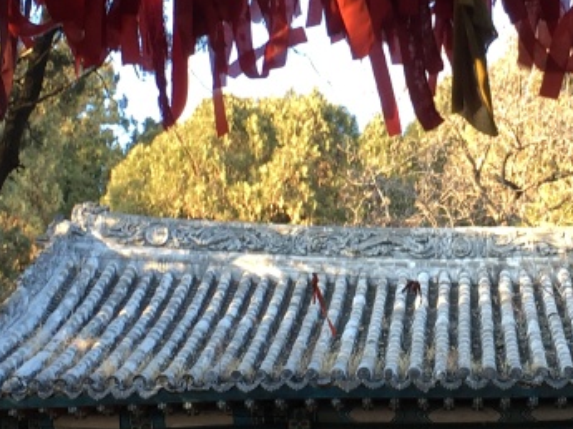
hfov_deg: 19.3
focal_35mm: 101
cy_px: 128
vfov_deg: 14.6
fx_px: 1670
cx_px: 425
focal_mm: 4.15
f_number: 2.2
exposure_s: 1/50
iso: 25
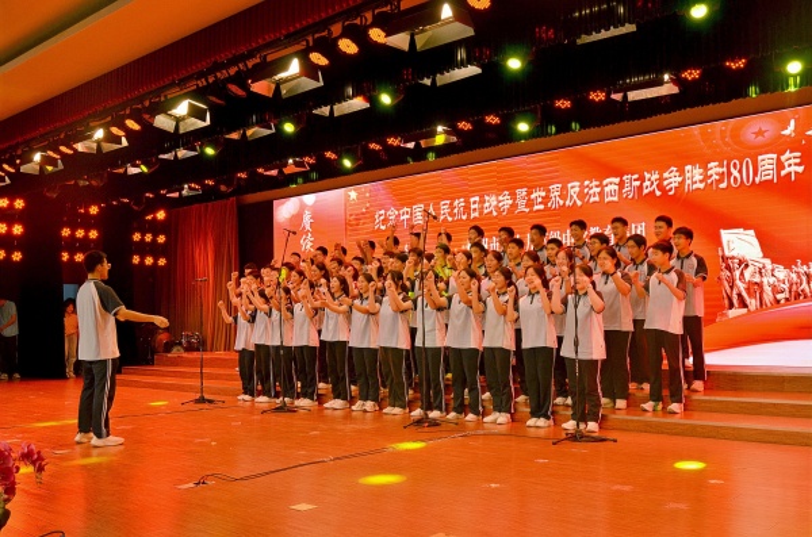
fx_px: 810
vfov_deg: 36.7
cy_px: 268
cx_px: 406
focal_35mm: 36
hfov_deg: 53.2
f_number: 7.1
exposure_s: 1/200
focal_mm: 24
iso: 1000
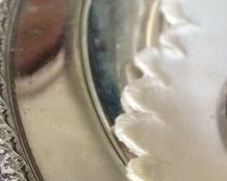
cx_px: 358
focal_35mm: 121
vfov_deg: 12.1
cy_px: -90
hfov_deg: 14.6
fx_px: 812
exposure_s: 1/30
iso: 160
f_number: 2.2
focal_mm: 4.12
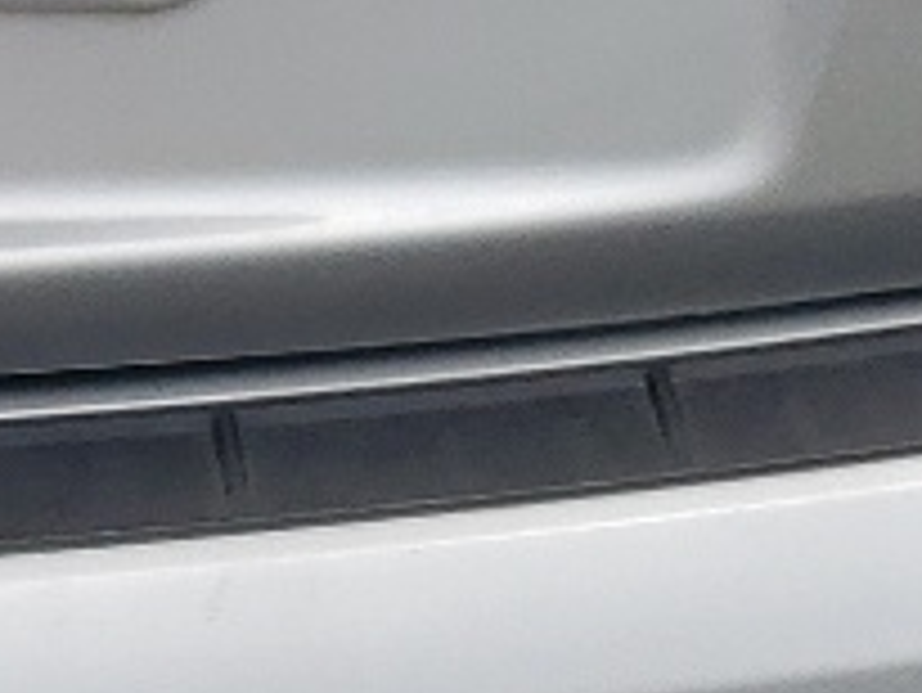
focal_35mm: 203
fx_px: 5410
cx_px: -261
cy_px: -774
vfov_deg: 7.0
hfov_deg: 9.6
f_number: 1.5
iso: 50
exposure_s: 1/3333
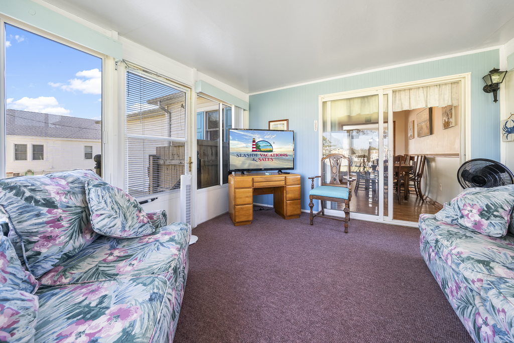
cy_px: 172
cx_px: 257
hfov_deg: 112.6
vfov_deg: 90.0
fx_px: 171
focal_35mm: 12
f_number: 8
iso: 320
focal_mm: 12
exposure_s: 1/8
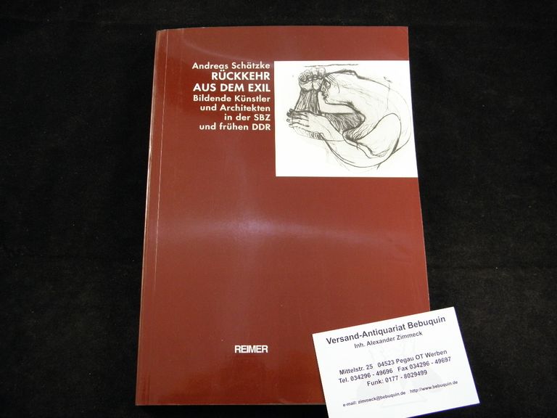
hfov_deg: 51.4
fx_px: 579
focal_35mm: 36
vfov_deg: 39.7
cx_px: 278
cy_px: 209
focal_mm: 6.4
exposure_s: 1/30
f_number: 3.7
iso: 200
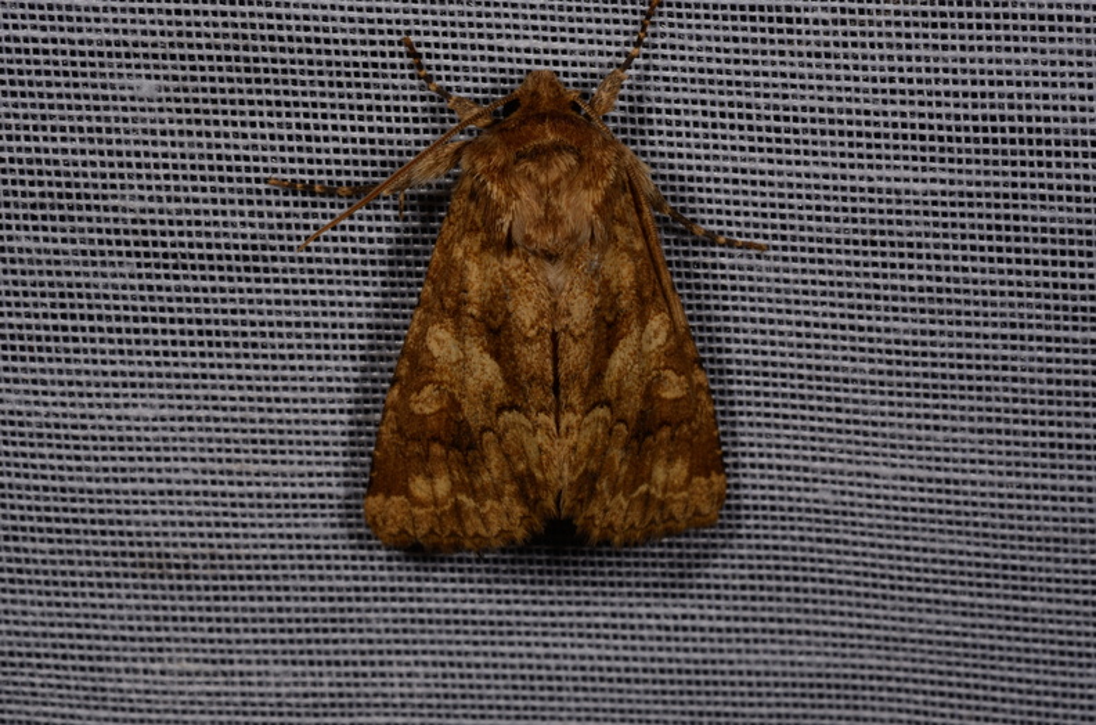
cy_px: 362
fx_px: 3872
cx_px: 548
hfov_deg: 16.1
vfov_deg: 10.7
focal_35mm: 128
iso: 100
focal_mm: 85
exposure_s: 1/60
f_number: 32
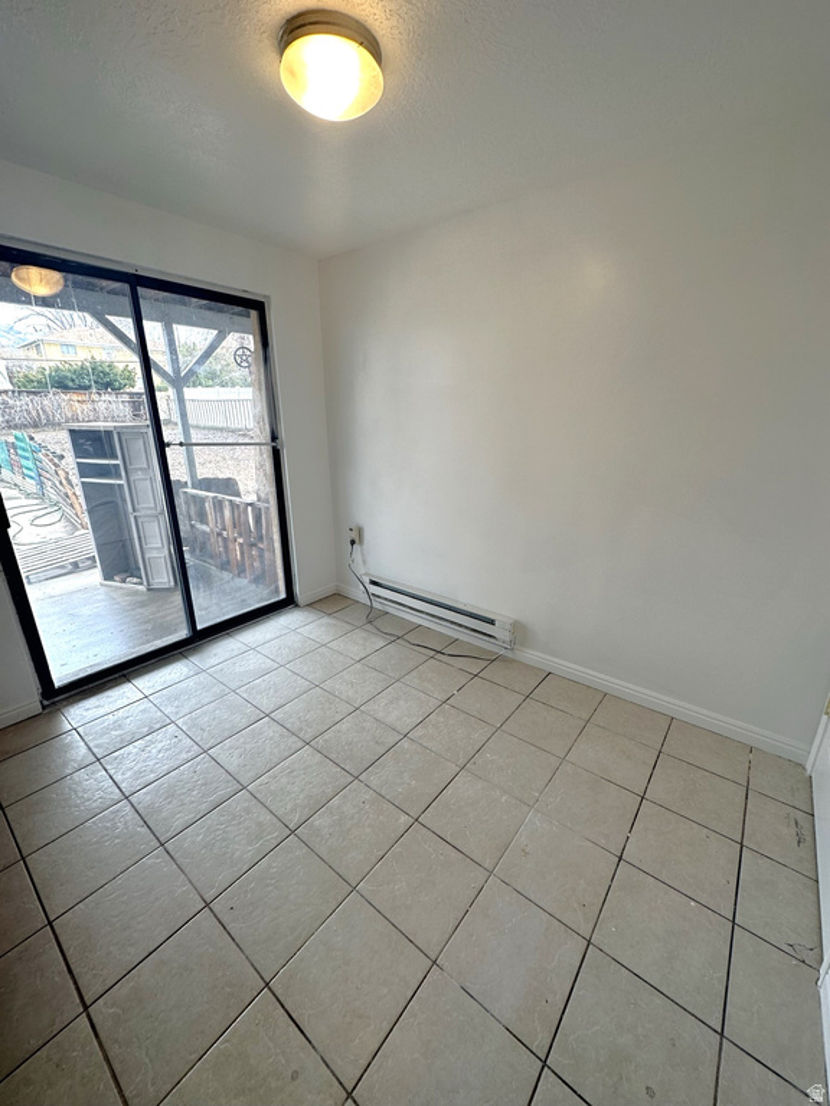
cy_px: 553
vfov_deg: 102.1
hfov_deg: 85.7
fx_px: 448
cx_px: 415
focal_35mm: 14
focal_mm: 2.22
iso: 64
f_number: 2.2
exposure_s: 1/120
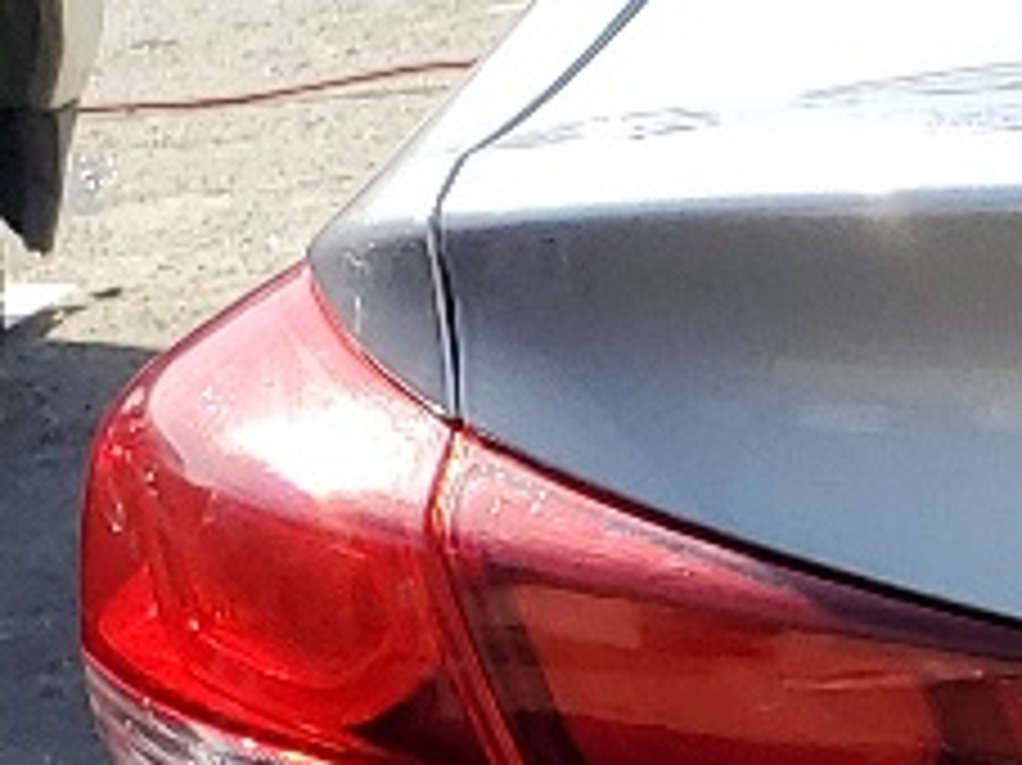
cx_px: 2719
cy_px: 868
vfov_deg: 8.0
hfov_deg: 9.3
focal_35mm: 183
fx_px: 5400
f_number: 1.5
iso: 50
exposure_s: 1/1667
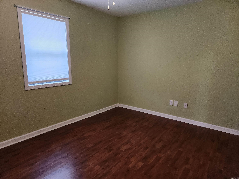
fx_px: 159
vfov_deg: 58.9
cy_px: 90
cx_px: 120
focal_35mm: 23
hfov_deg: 73.9
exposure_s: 1/120
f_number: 1.8
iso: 640
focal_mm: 5.4
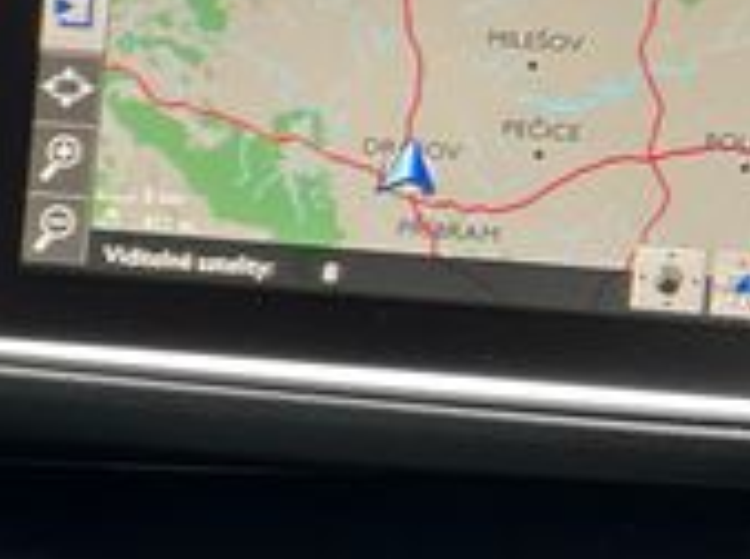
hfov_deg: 10.0
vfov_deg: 9.3
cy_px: 382
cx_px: -1354
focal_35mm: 158
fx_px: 3416
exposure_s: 1/111
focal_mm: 5.7
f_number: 1.5
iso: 64
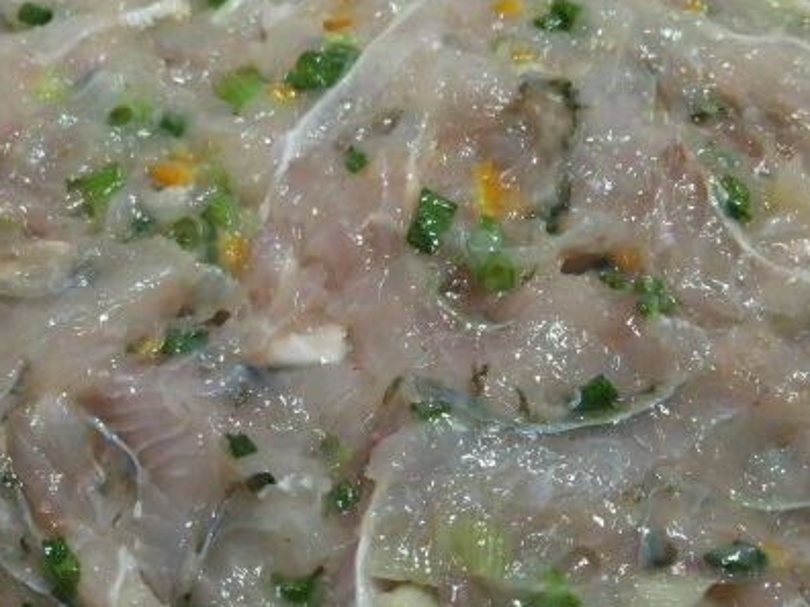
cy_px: 334
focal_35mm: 46
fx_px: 1076
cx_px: 335
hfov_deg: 41.1
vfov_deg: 31.5
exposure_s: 1/33.3
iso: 250
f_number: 2
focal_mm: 3.88
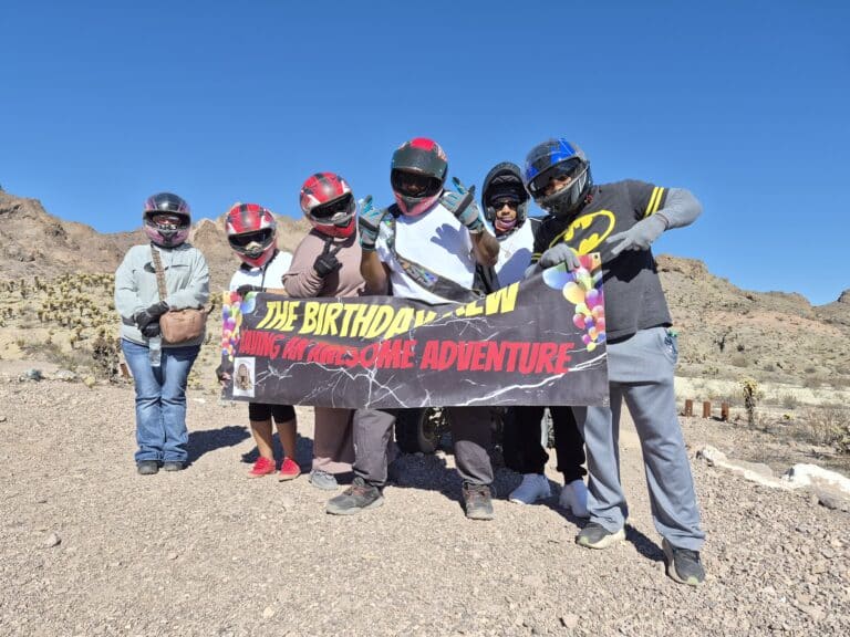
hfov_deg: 73.9
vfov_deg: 58.9
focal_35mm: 23
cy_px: 318
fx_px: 565
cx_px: 425
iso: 80
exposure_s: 1/4944
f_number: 1.8
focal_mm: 5.4
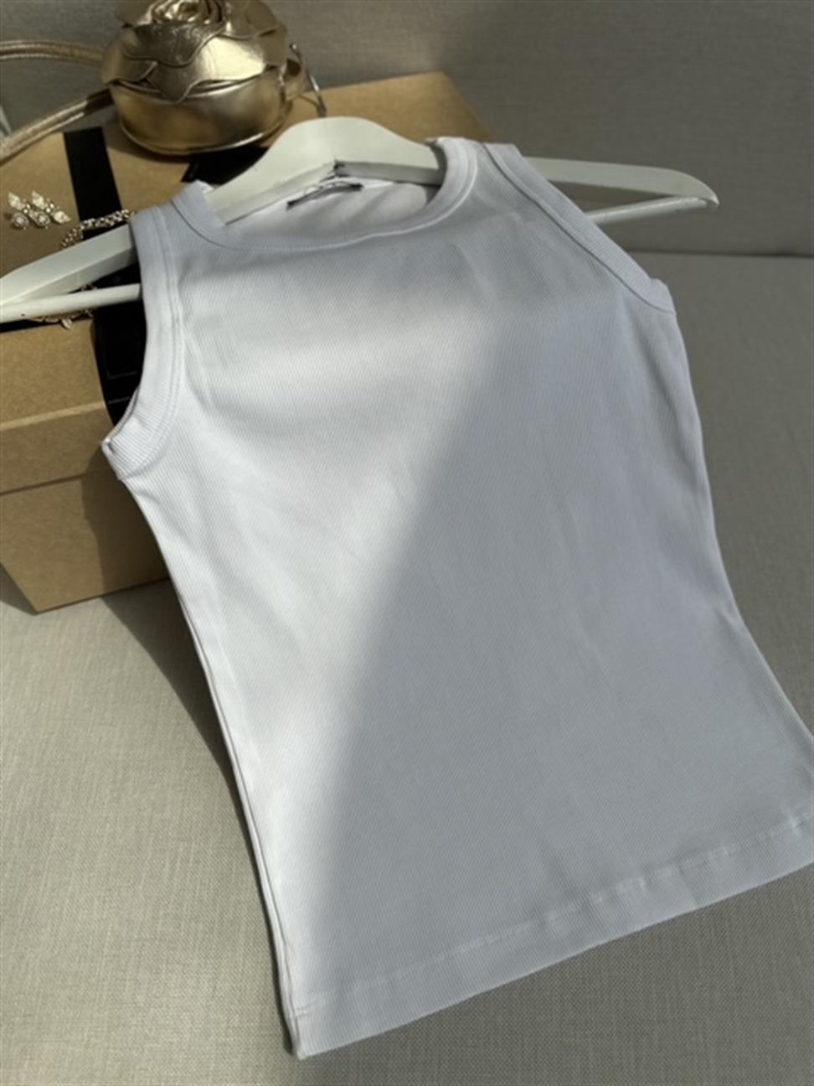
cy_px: 543
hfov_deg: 56.8
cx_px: 407
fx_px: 752
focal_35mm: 24
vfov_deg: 71.6
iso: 80
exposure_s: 1/8929
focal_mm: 6.86
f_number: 1.78
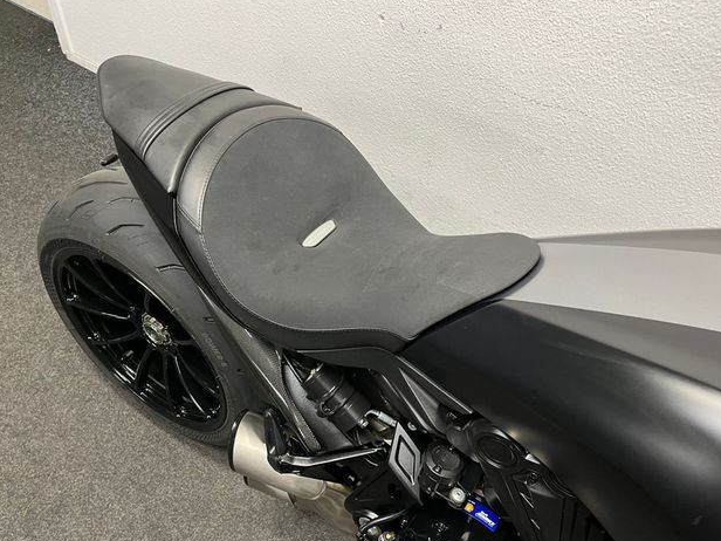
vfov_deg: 51.4
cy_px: 275
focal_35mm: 27
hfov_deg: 65.3
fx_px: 562
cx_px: 352
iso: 160
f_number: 1.6
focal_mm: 5.1
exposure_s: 1/50
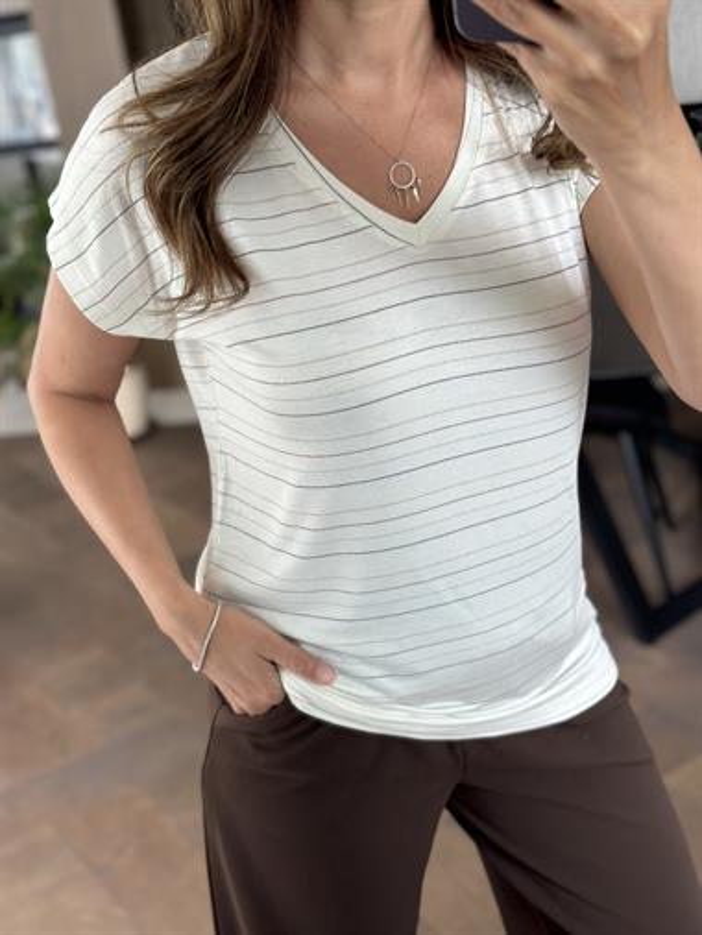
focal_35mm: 48
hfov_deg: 30.3
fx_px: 1297
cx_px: 351
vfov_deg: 39.6
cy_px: 468
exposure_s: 1/75
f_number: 1.78
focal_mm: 6.86
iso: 125
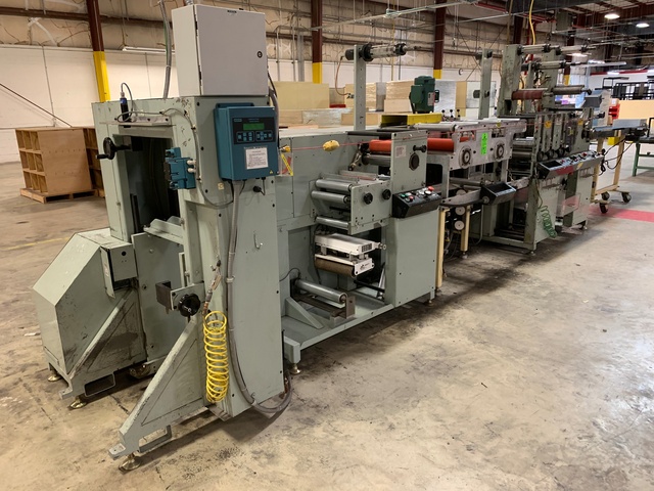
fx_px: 491
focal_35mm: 26
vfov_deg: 53.1
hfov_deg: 67.3
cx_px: 327
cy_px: 246
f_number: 1.8
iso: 250
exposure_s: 1/60
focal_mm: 4.25
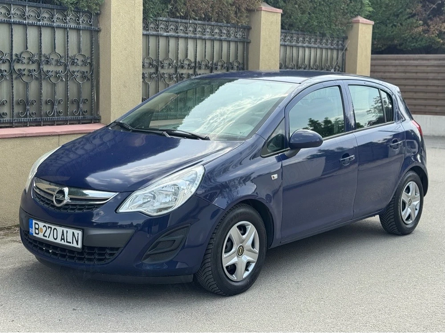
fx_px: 617
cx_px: 222
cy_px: 166
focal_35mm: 48
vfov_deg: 30.2
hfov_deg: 39.7
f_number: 1.78
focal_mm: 6.76
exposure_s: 1/1215
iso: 64
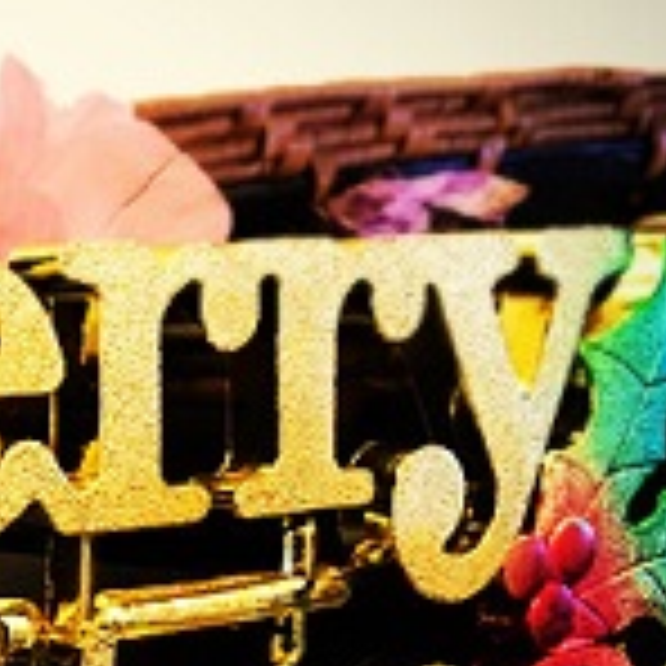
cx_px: -387
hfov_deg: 16.4
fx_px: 2068
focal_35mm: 95
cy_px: 598
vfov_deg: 18.0
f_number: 2.2
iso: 200
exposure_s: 1/17
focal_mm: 4.15
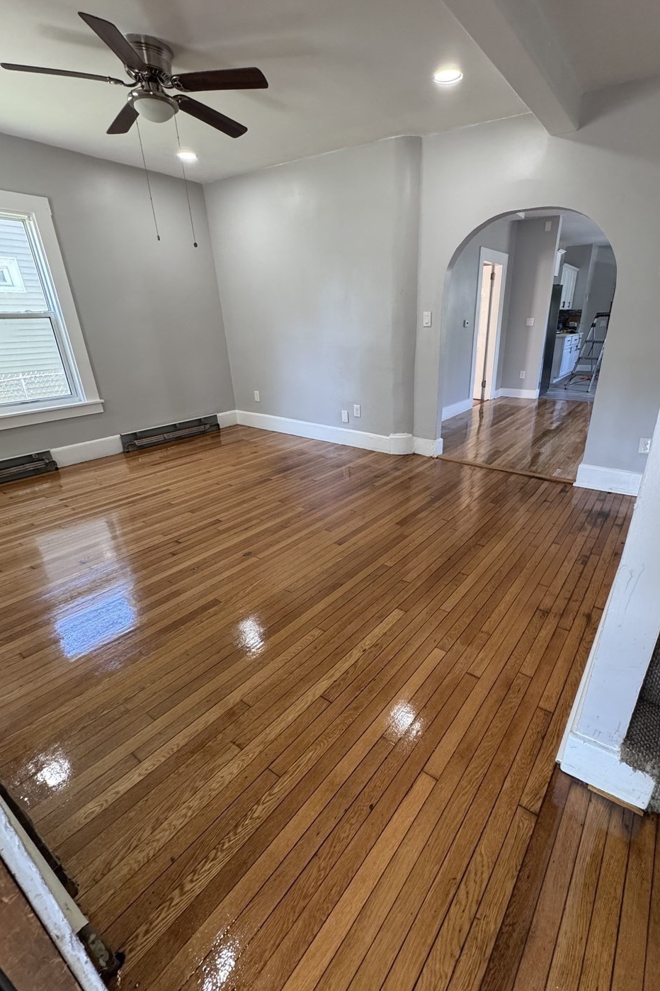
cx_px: 377
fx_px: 440
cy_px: 514
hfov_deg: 73.3
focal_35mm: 16
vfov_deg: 96.7
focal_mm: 2.22
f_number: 2.2
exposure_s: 1/120
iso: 250
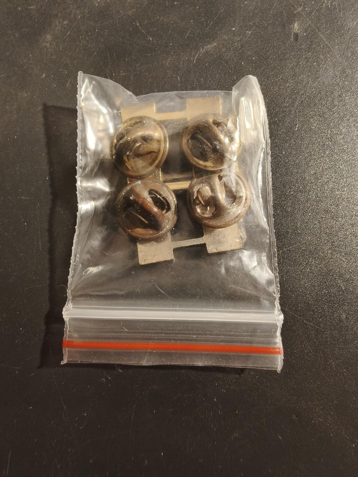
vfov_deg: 73.9
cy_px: 238
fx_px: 317
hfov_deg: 58.9
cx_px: 179
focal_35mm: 23
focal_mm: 2.32
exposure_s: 1/34.2
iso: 250
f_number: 2
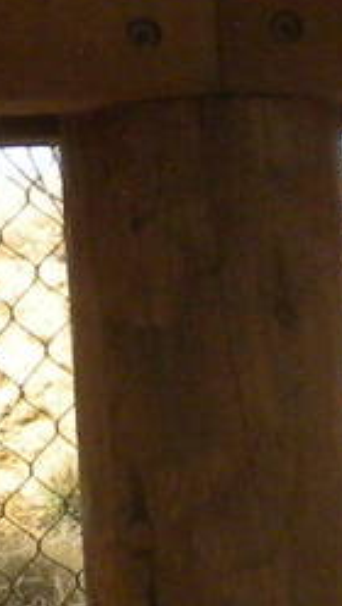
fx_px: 4180
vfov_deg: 8.2
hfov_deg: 4.7
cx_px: 181
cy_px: 706
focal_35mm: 260
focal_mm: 6.6
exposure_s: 1/761
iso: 201
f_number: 3.5
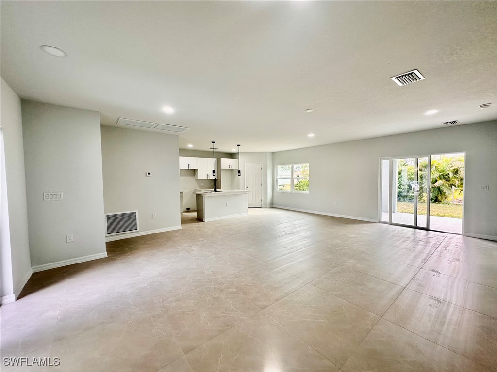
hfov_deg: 102.1
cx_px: 248
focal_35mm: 14
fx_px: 201
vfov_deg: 85.7
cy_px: 186
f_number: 2.2
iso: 64
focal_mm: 2.22
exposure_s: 1/120
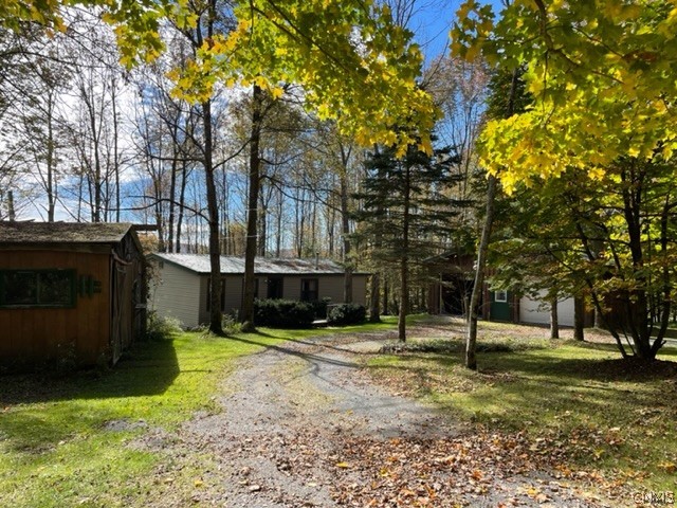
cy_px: 254
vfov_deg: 53.1
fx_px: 508
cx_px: 338
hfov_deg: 67.3
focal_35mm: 26
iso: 32
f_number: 1.6
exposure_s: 1/1401
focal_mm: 4.2
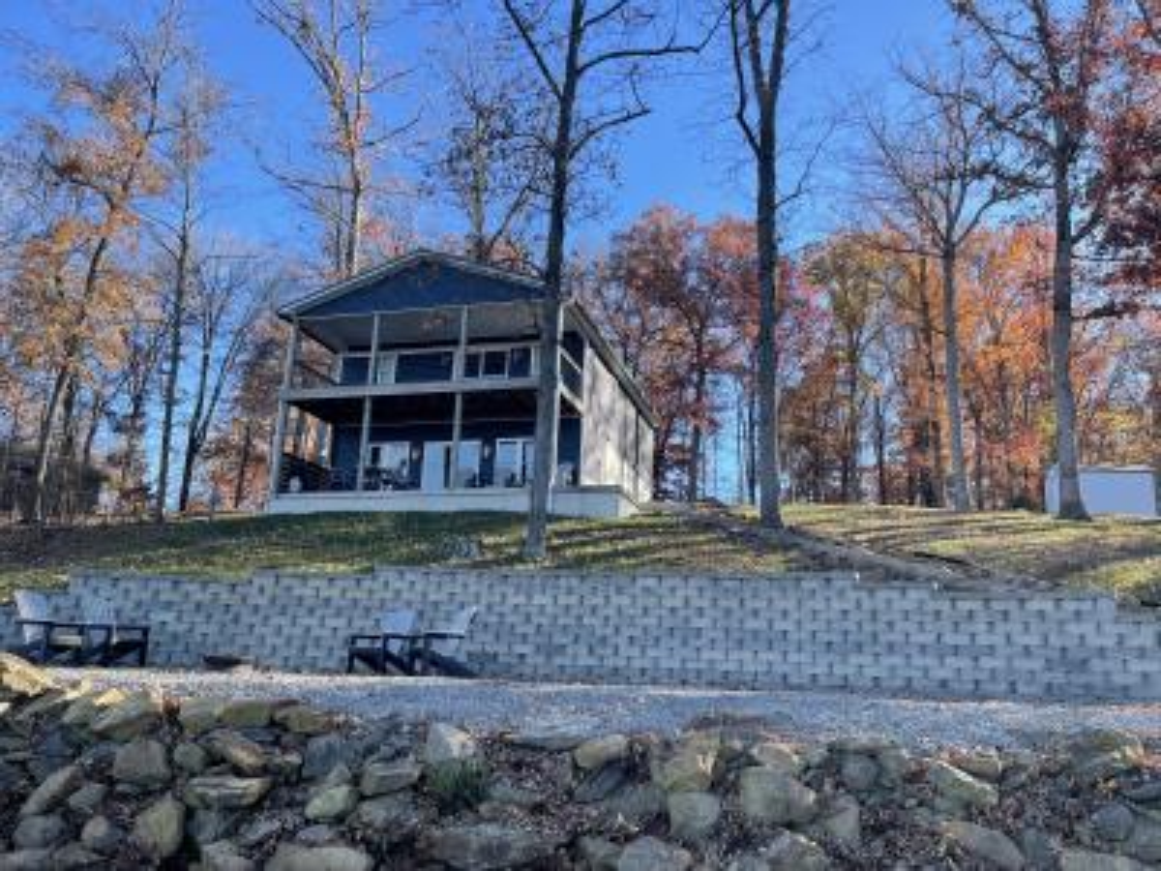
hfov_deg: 69.4
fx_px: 838
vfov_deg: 54.9
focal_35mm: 25
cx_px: 580
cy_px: 436
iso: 32
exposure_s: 1/908
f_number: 1.6
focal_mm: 5.1
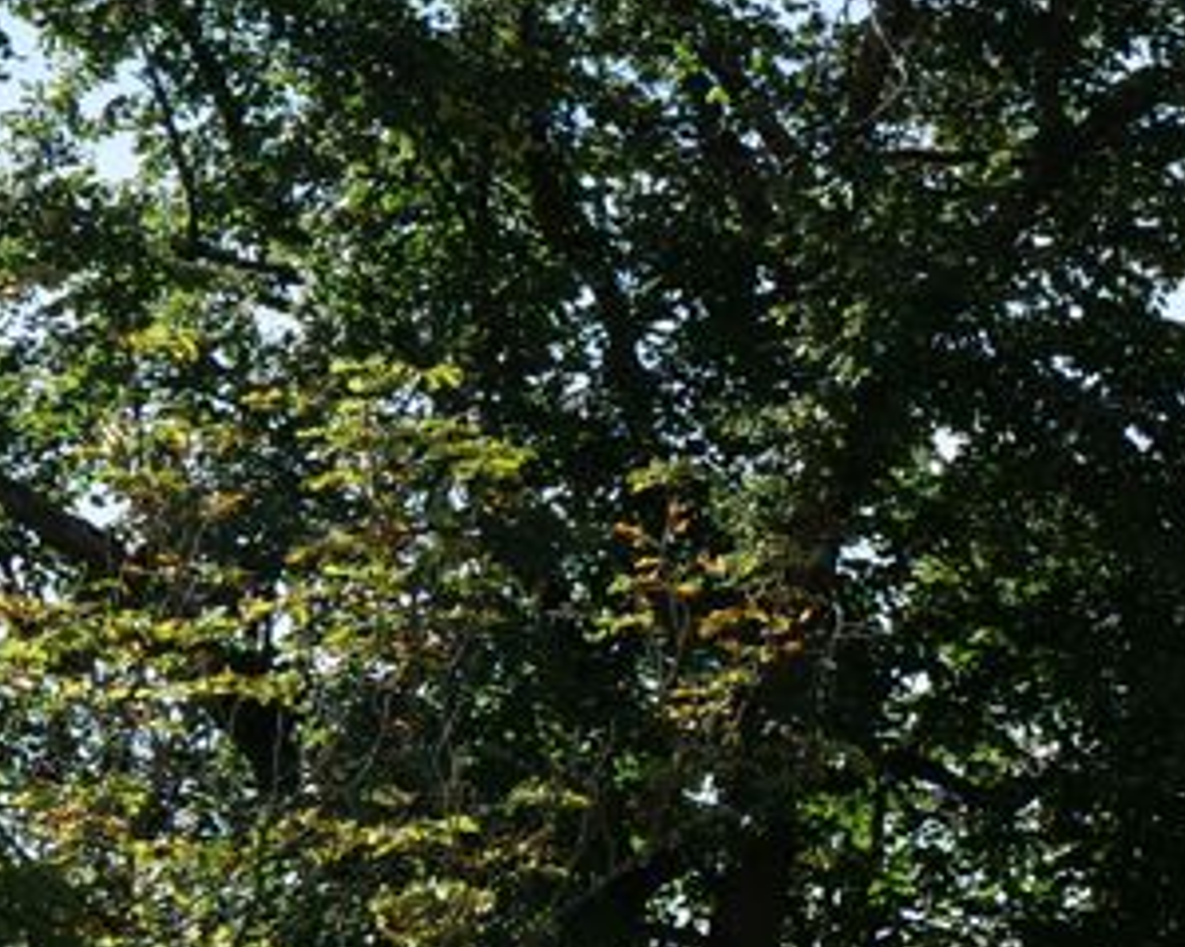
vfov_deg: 10.8
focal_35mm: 142
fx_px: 4979
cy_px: 927
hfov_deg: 13.4
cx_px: 1090
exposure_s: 1/1000
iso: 200
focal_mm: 16
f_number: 4.5
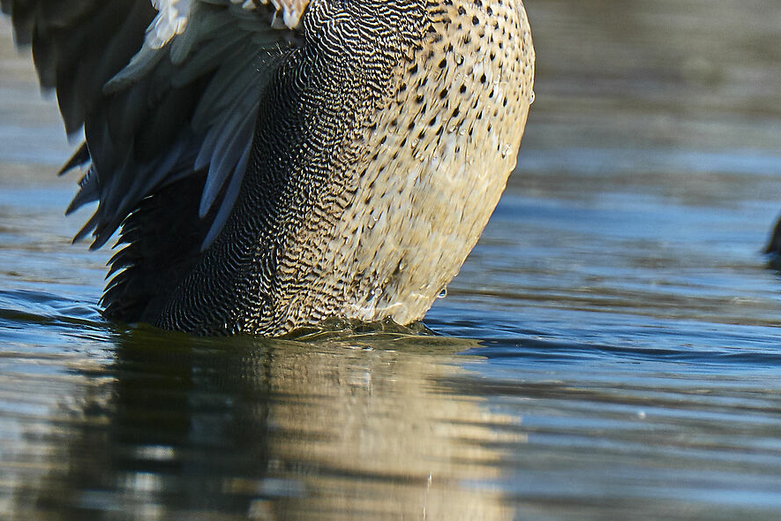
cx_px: 465
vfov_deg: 0.6
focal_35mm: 2278
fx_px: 49416
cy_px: 186
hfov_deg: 0.9
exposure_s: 1/800
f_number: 9
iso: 500
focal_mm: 560
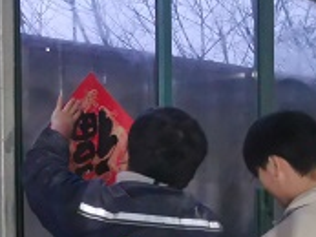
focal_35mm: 52
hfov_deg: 36.5
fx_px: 475
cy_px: 155
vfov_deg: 27.9
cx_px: 110
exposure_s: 1/25
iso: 1000
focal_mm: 2.26
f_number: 2.2
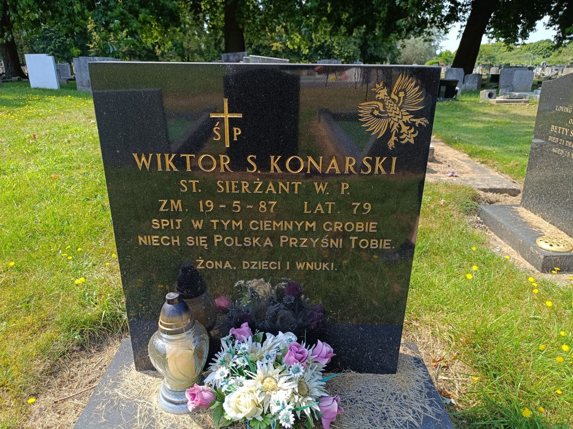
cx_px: 286
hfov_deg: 71.6
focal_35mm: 24
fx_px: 397
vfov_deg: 56.8
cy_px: 214
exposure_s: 1/266
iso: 50
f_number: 1.88
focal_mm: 5.59
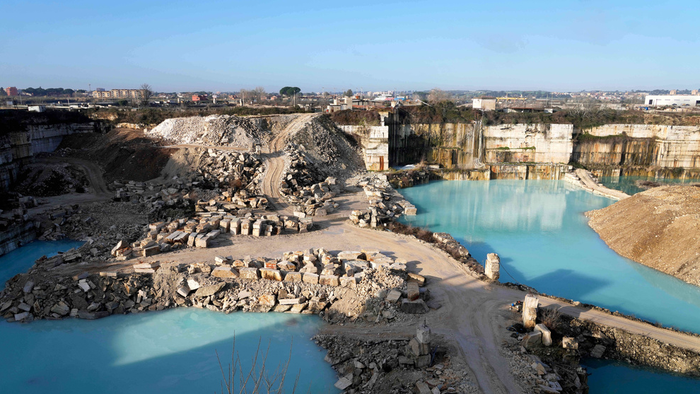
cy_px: 213
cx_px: 346
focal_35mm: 26
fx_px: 483
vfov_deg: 44.4
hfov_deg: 71.9
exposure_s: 1/2000
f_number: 5.6
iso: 400
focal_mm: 24
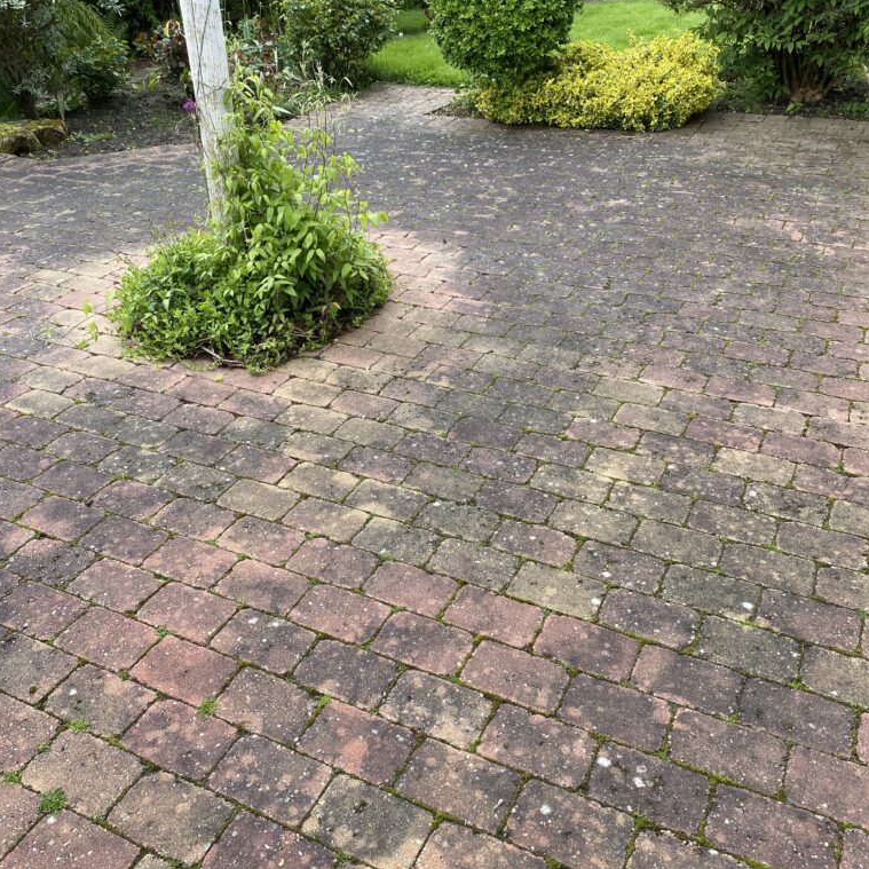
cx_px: 434
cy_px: 413
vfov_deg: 52.5
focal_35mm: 31
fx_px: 880
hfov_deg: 52.5
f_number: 1.8
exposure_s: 1/719
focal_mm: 4.25
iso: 32
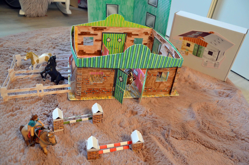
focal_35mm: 27
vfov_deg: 47.7
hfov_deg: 67.5
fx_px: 186
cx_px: 124
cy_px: 82
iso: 800
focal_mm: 18
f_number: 3.5
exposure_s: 1/40
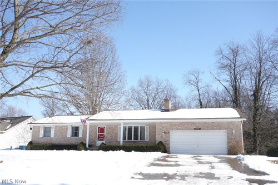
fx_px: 286
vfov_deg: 35.9
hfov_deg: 51.9
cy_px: 92
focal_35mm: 37
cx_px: 139
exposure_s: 1/320
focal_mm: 13.58
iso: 125
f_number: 5.6
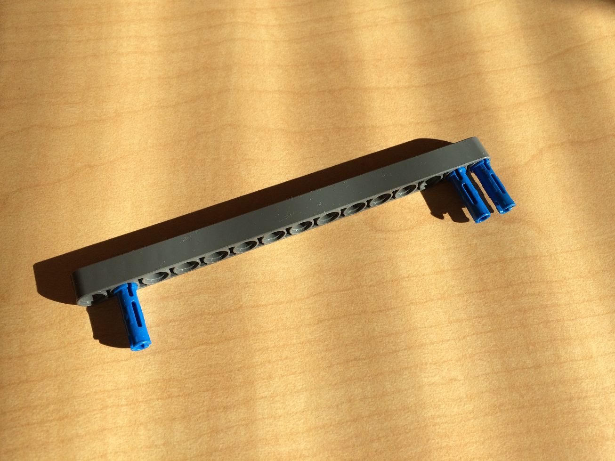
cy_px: 230
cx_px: 308
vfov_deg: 48.2
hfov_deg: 61.7
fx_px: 515
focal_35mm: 29
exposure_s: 1/1208
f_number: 2.2
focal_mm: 4.15
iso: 32
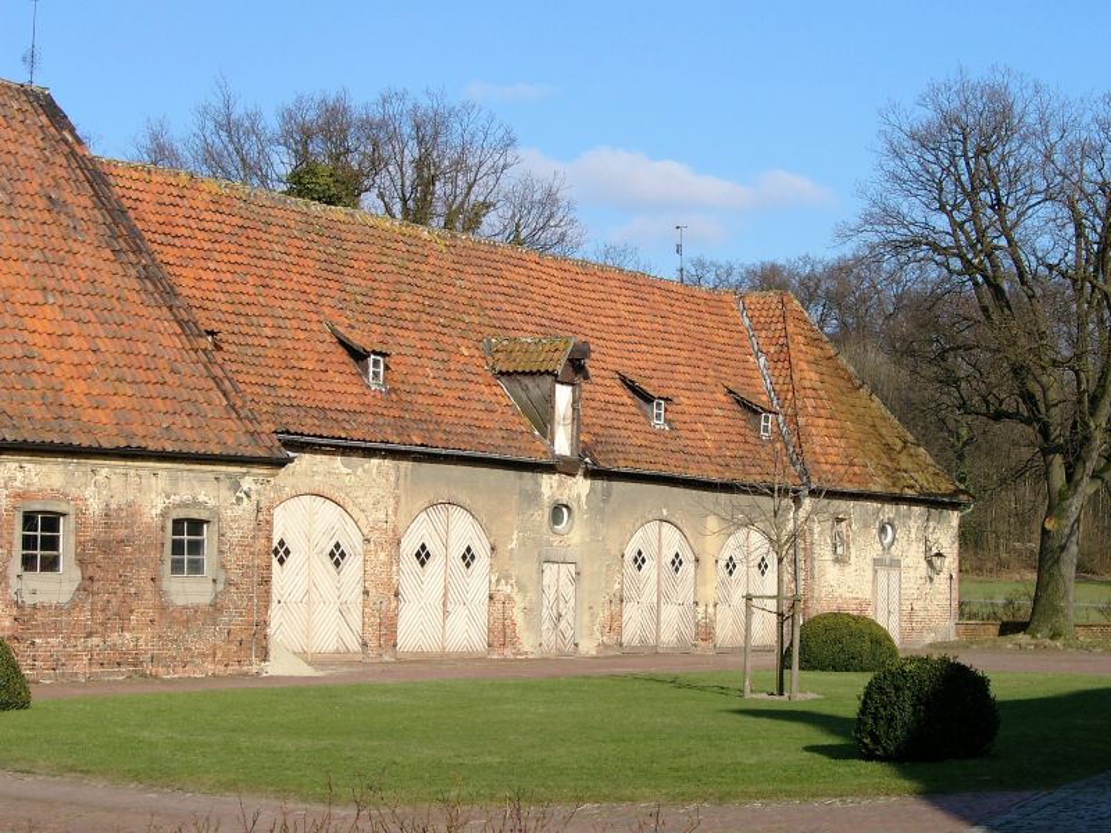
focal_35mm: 82
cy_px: 416
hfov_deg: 23.8
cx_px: 556
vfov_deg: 18.0
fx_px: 2632
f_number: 4
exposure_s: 1/647
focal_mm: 16.97
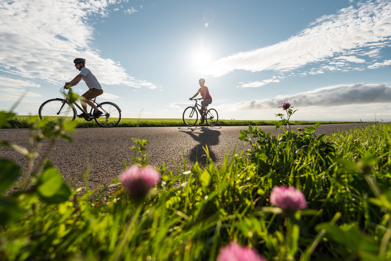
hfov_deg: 96.7
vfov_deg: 73.8
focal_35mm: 16
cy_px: 130
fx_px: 174
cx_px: 196
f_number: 4
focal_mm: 16
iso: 100
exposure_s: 1/2500
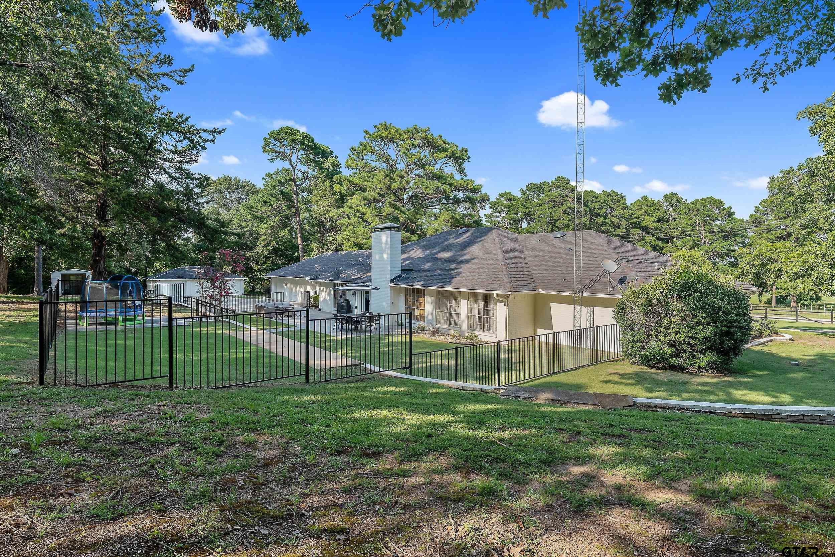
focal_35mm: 19
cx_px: 418
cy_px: 278
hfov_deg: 86.9
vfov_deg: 64.6
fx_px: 441
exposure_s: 1/640
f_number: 8
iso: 800
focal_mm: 19
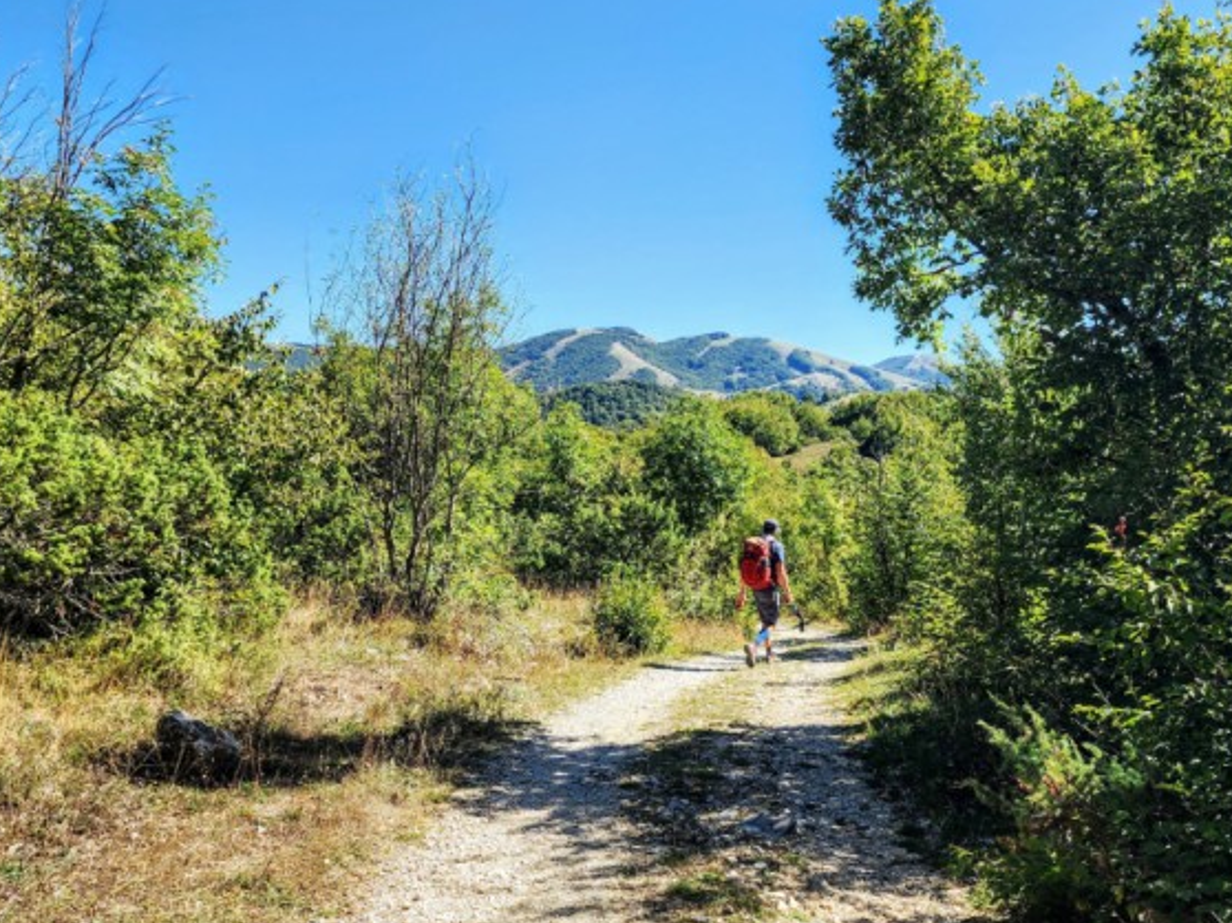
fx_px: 1174
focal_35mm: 33
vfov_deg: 42.9
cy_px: 439
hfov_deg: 55.2
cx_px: 691
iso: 12
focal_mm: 6.4
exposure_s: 1/553
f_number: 1.8
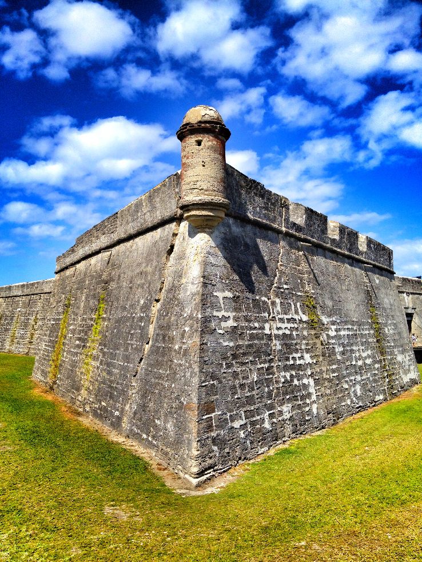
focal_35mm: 35
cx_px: 211
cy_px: 281
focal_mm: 4.28
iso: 64
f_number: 2.4
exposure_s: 1/1972
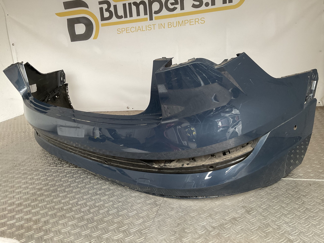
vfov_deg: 48.2
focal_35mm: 29
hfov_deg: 61.7
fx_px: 271
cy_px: 122
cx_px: 162
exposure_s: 1/50
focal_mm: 3
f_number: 1.8
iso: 64
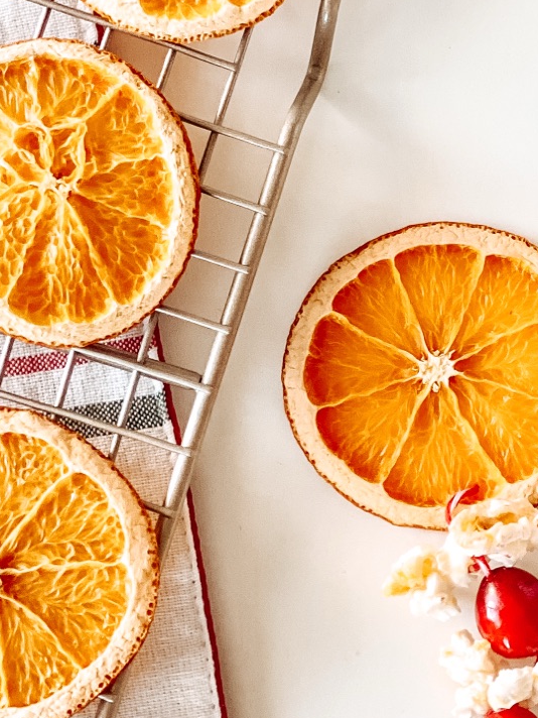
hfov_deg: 10.0
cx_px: 652
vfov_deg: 13.5
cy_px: 337
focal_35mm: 146
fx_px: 3025
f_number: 2
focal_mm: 6
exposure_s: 1/40
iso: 125
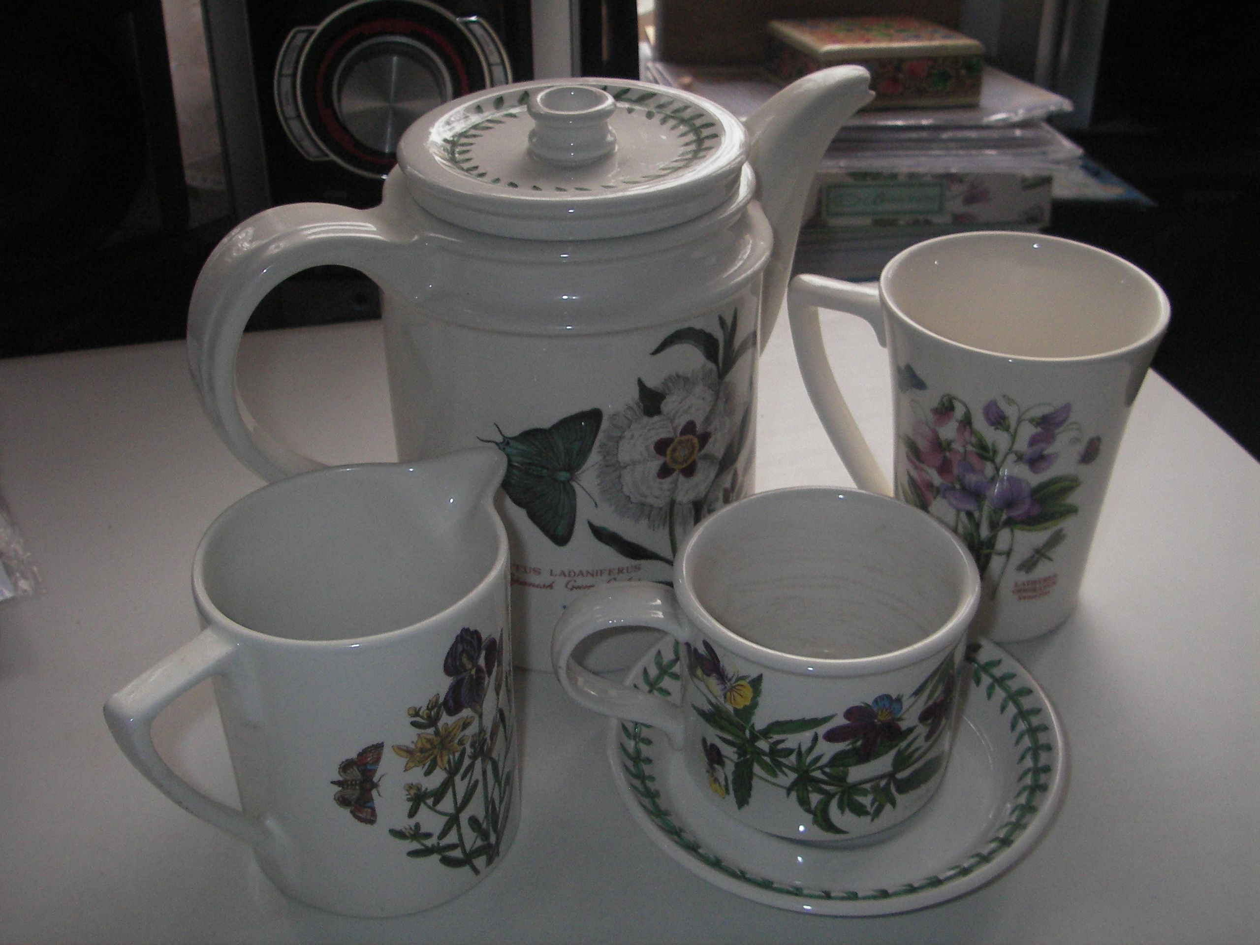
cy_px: 472
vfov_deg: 37.7
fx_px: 1383
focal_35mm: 38
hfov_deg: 49.0
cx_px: 630
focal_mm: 6.3
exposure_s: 1/30
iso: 100
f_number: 3.3
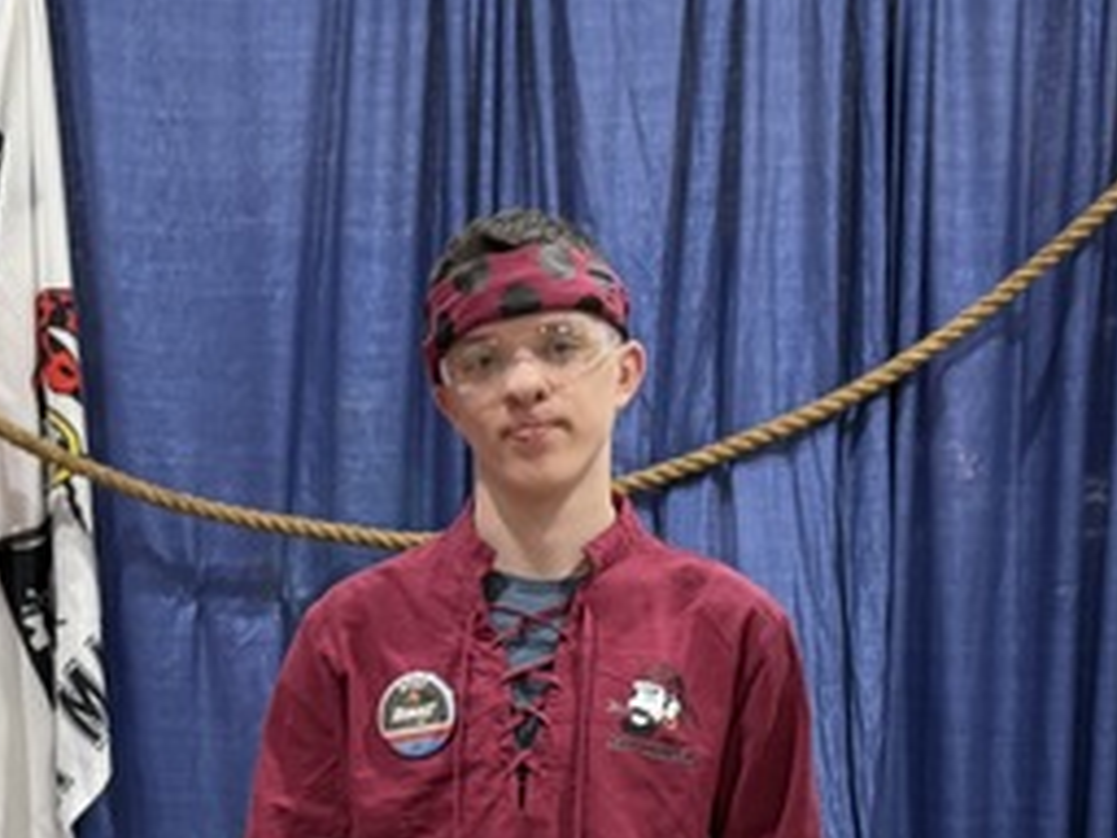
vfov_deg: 15.0
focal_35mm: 96
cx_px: 122
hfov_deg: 20.1
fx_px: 3098
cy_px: 934
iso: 200
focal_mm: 6.76
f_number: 1.78
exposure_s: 1/60
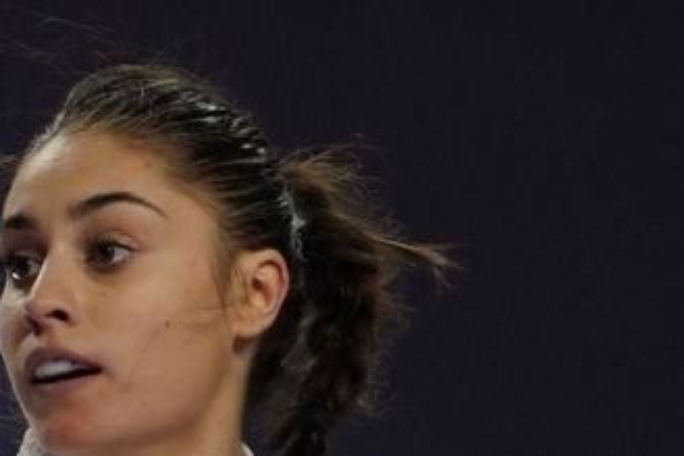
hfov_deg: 1.3
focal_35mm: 1593
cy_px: 883
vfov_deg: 0.9
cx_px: -293
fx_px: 30250
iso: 800
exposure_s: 1/1000
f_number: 2.8
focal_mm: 194
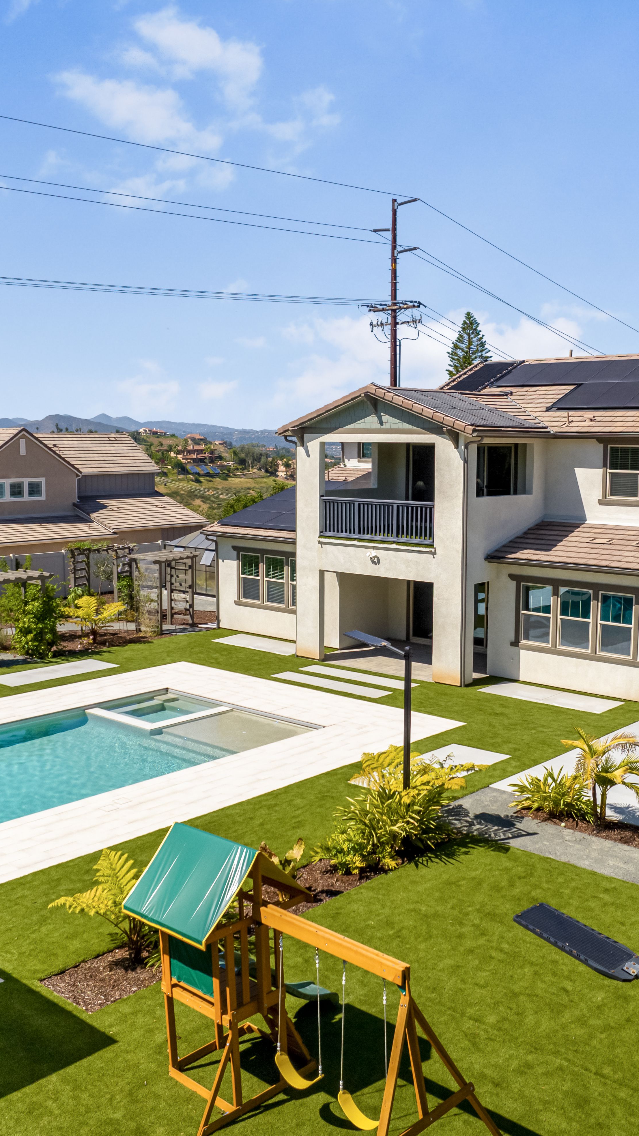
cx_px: 339
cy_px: 568
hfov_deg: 33.7
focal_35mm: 35
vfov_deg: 56.6
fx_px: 1054
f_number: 2.8
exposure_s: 1/320
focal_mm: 12.29
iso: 110
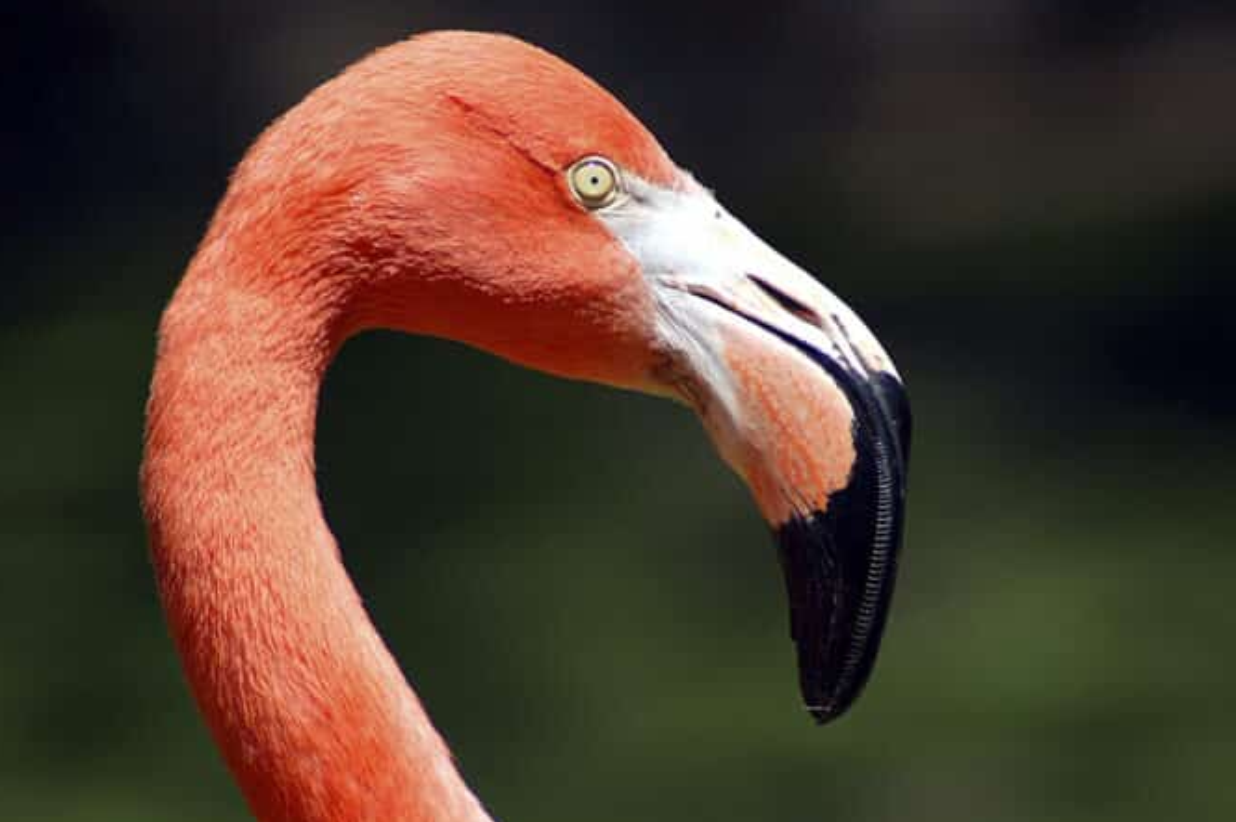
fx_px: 14851
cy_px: 398
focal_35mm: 433
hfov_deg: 4.8
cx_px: 524
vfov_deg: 3.2
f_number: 5.3
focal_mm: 250
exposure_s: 1/1250
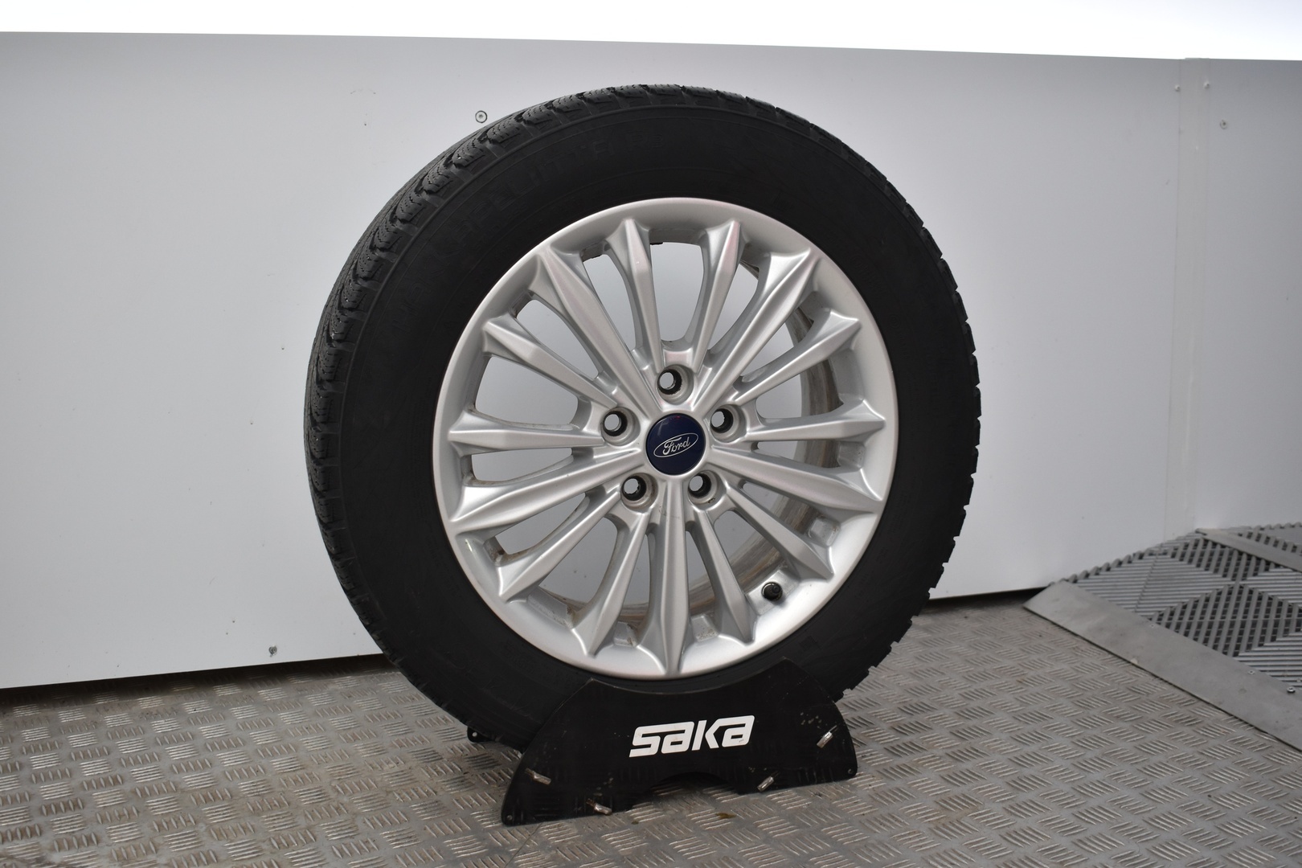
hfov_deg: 51.3
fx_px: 1356
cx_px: 651
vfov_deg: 35.5
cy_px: 434
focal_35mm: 38
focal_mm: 25
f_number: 4
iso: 560
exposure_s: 1/40
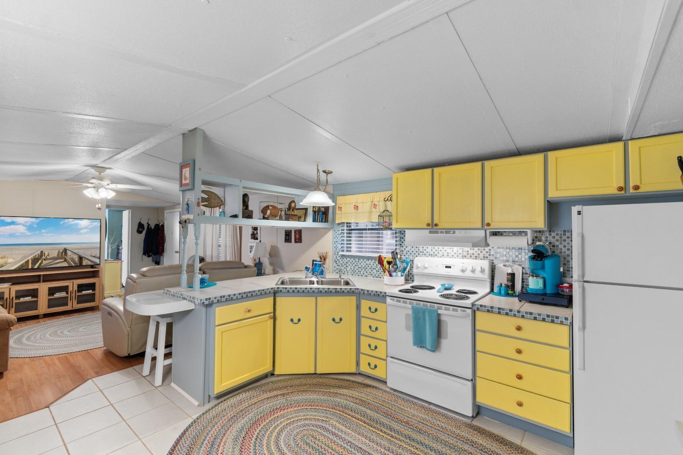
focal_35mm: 15
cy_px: 228
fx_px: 285
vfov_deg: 77.3
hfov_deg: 100.4
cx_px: 342
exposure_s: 1/6
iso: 100
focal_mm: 10
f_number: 4.5
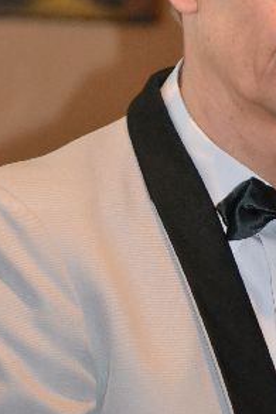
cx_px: 253
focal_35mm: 446
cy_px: 61
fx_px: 5135
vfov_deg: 4.6
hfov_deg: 3.1
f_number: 5.6
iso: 3200
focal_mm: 145
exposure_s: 1/60
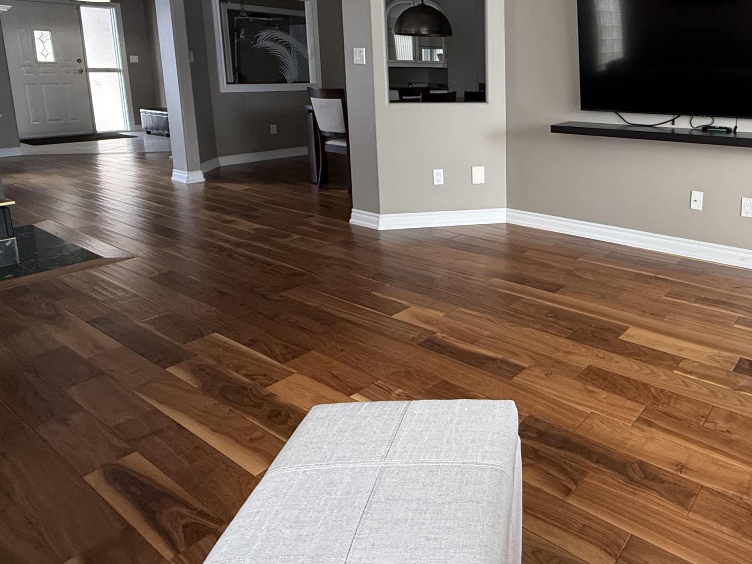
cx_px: 583
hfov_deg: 64.3
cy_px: 157
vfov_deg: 53.0
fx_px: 543
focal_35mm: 25
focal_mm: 2.22
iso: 320
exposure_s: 1/99
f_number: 2.2
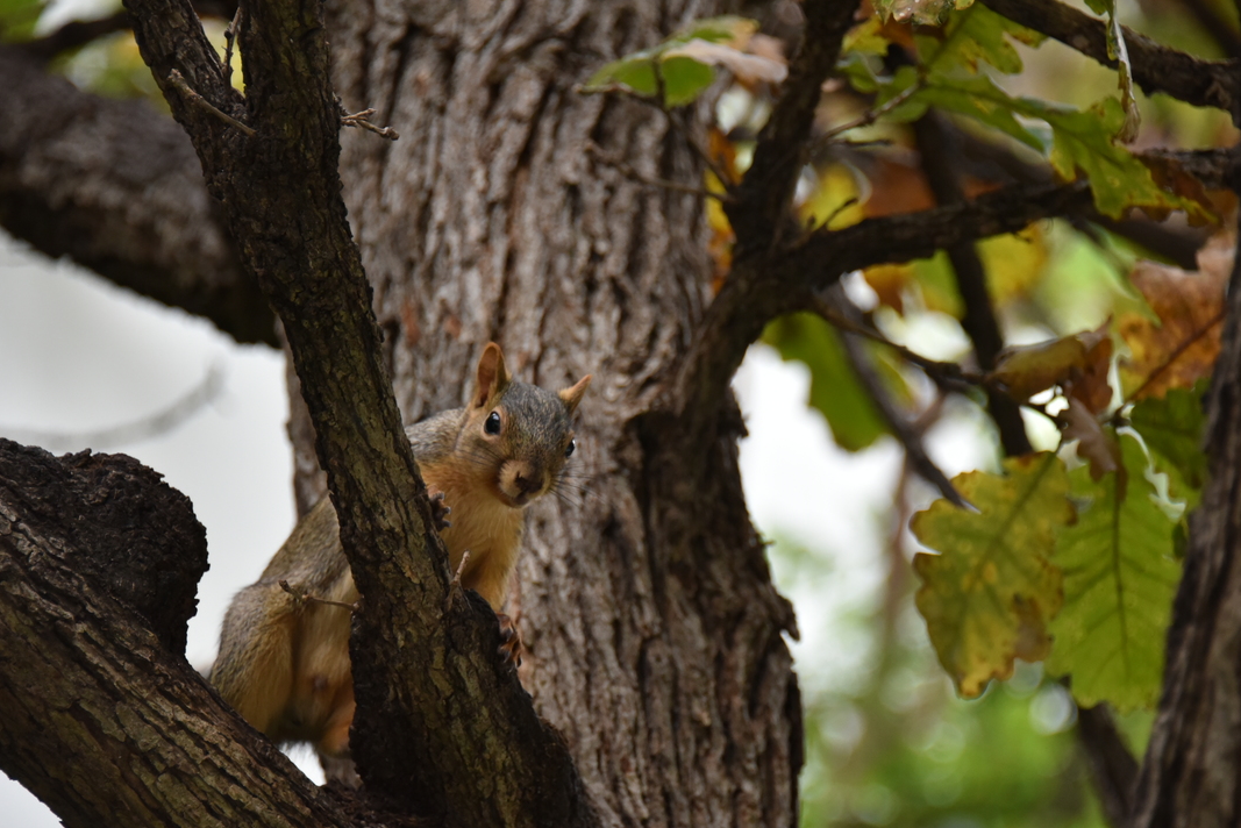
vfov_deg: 6.0
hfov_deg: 9.0
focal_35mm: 228
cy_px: 461
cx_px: 654
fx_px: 7861
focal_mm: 190
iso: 1800
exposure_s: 1/400
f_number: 5.6
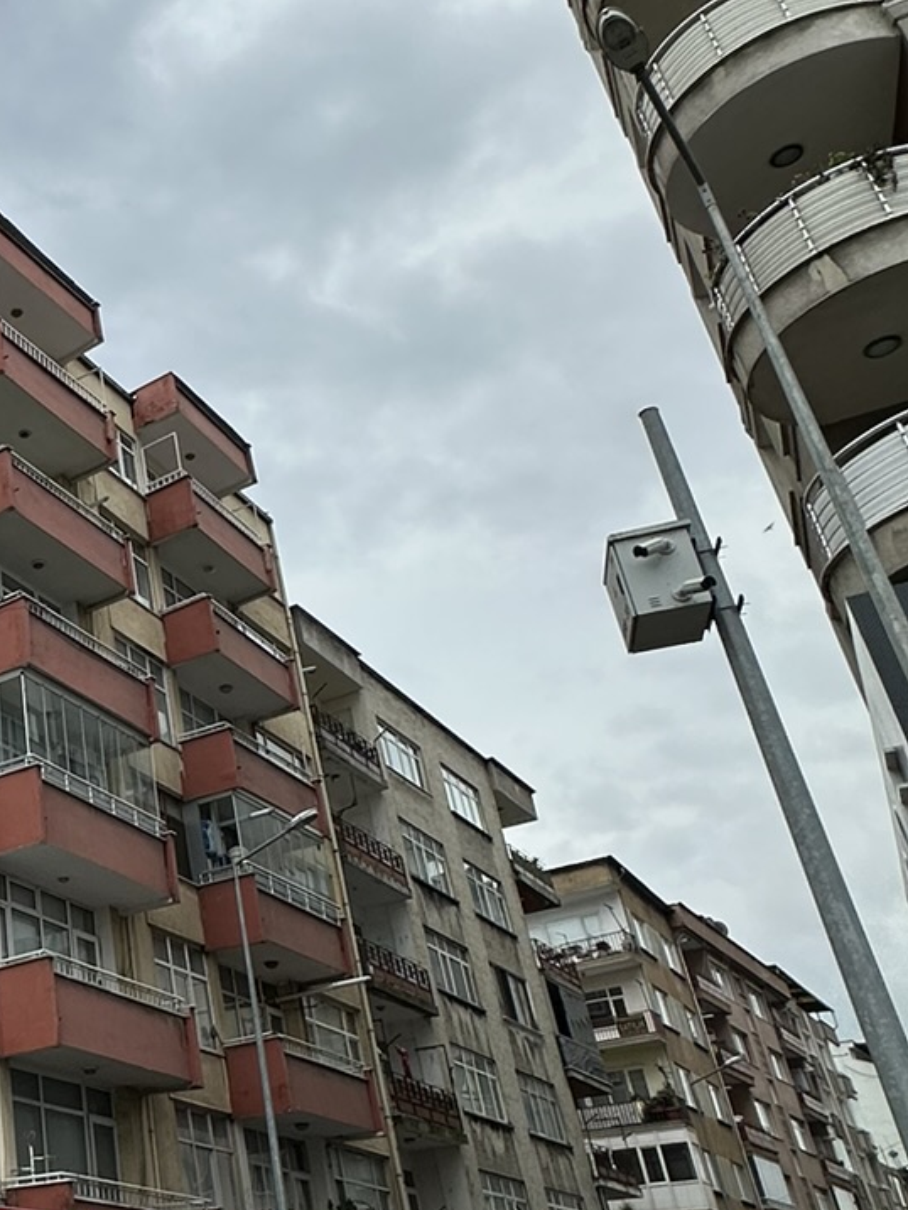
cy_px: 641
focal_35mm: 40
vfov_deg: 46.8
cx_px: -170
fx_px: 1399
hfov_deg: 30.7
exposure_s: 1/2020
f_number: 2.2
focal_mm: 2.22
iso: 50
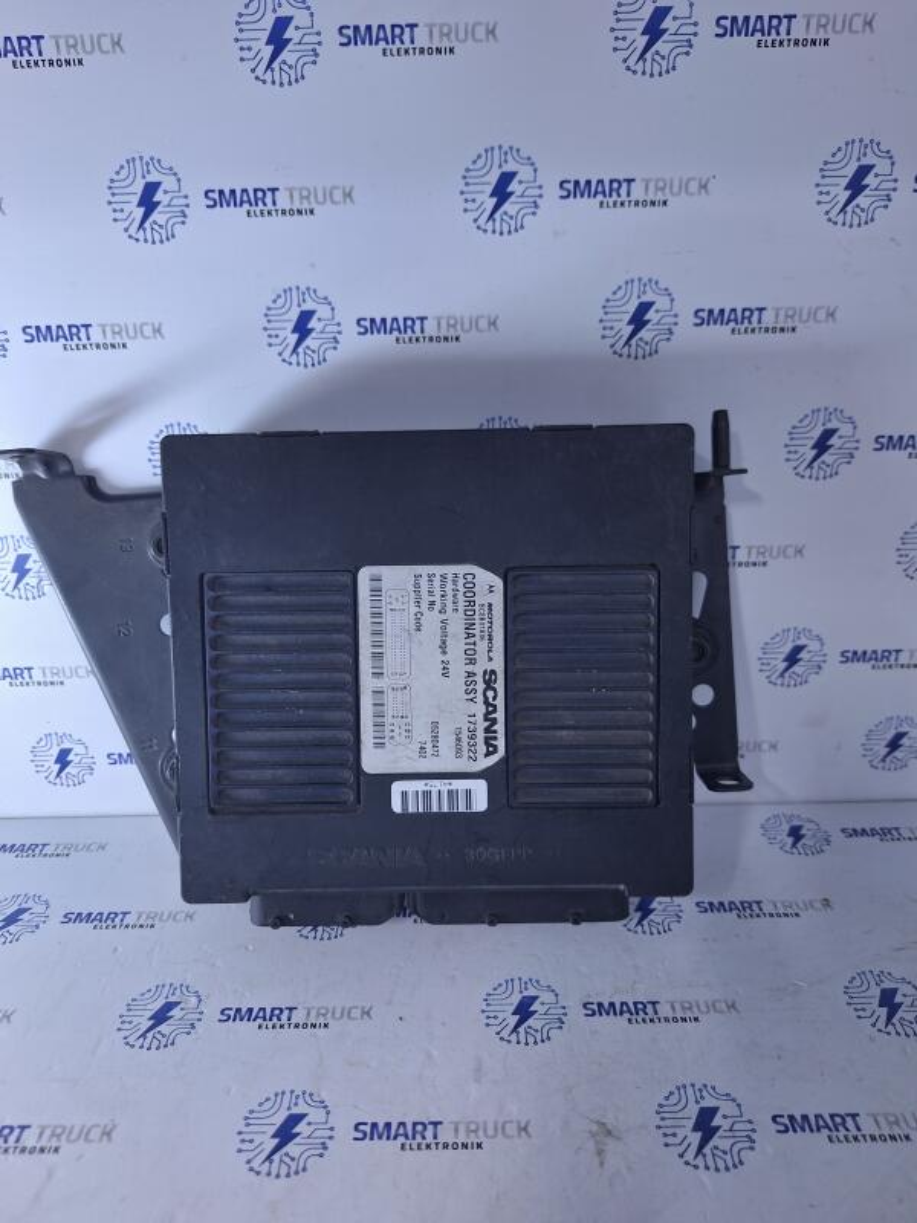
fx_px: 812
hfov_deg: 58.9
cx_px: 458
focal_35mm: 23
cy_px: 612
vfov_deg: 73.9
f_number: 1.8
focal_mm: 5.54
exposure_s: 1/50
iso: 125
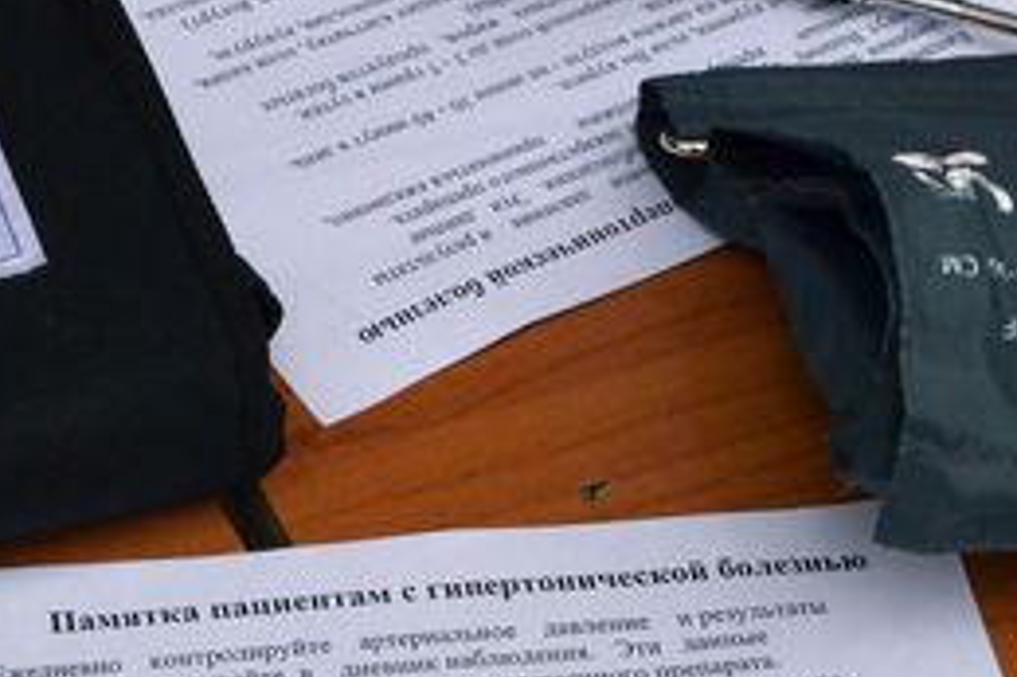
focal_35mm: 117
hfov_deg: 17.4
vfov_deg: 11.7
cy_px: 481
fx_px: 3303
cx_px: 272
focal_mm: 30
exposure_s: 1/2000
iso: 1600
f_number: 11
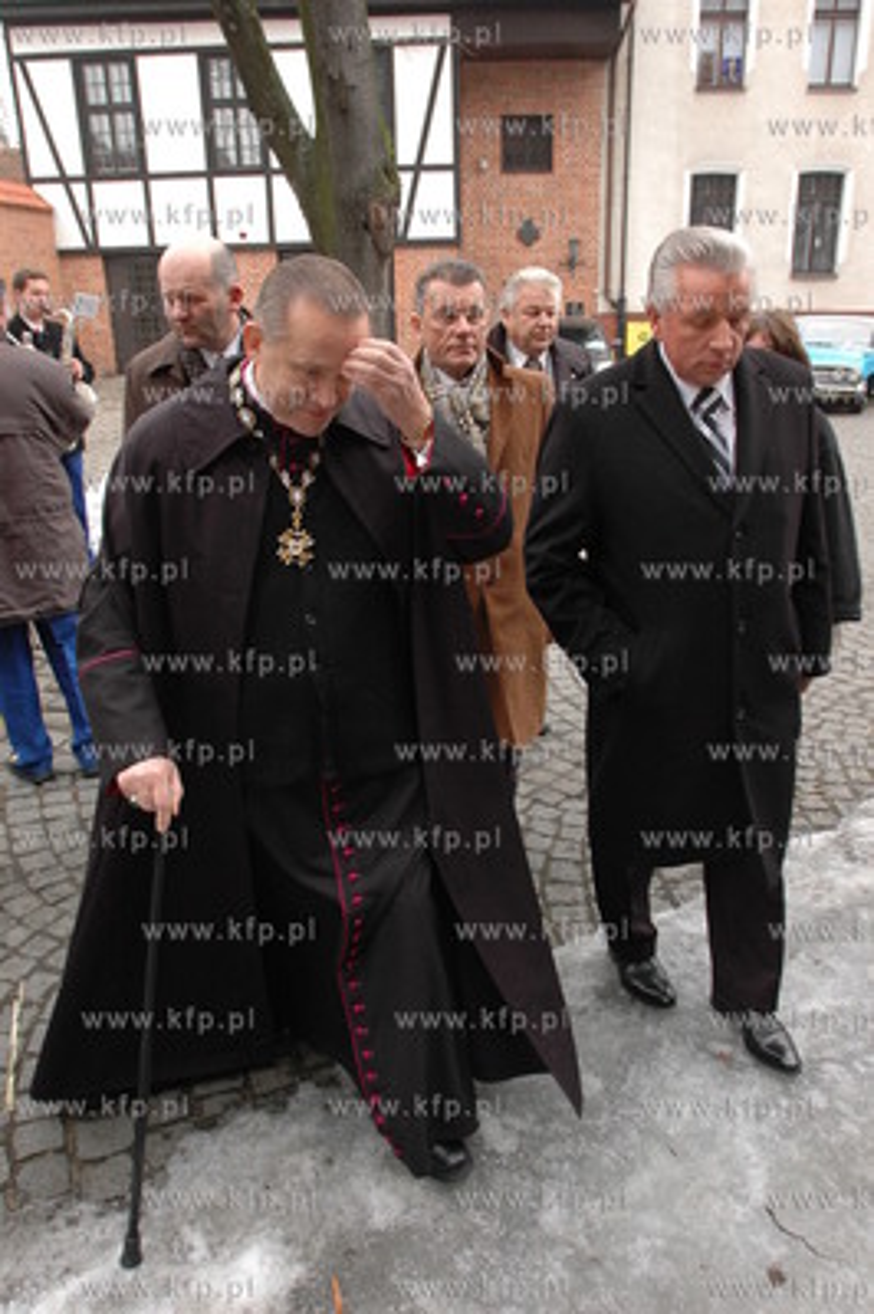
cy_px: 657
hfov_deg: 50.3
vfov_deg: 70.5
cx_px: 437
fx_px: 930
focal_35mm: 26
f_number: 5.6
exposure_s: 1/125
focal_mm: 17
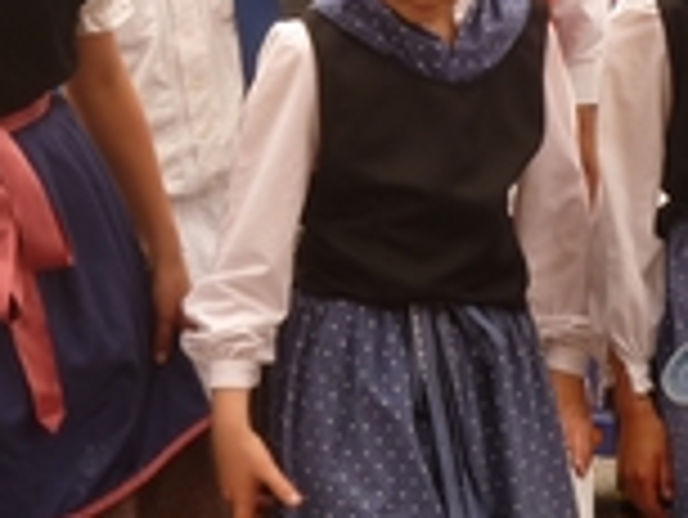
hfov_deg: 5.3
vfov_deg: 4.0
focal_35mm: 374
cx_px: 468
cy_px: -158
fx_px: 7439
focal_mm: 19.5
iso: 80
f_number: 4.4
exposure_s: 1/125
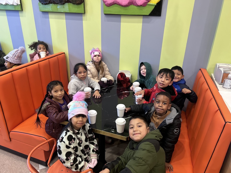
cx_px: 116
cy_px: 86
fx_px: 174
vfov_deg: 53.1
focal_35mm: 26
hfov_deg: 67.3
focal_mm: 5.7
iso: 100
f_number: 1.5
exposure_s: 1/120
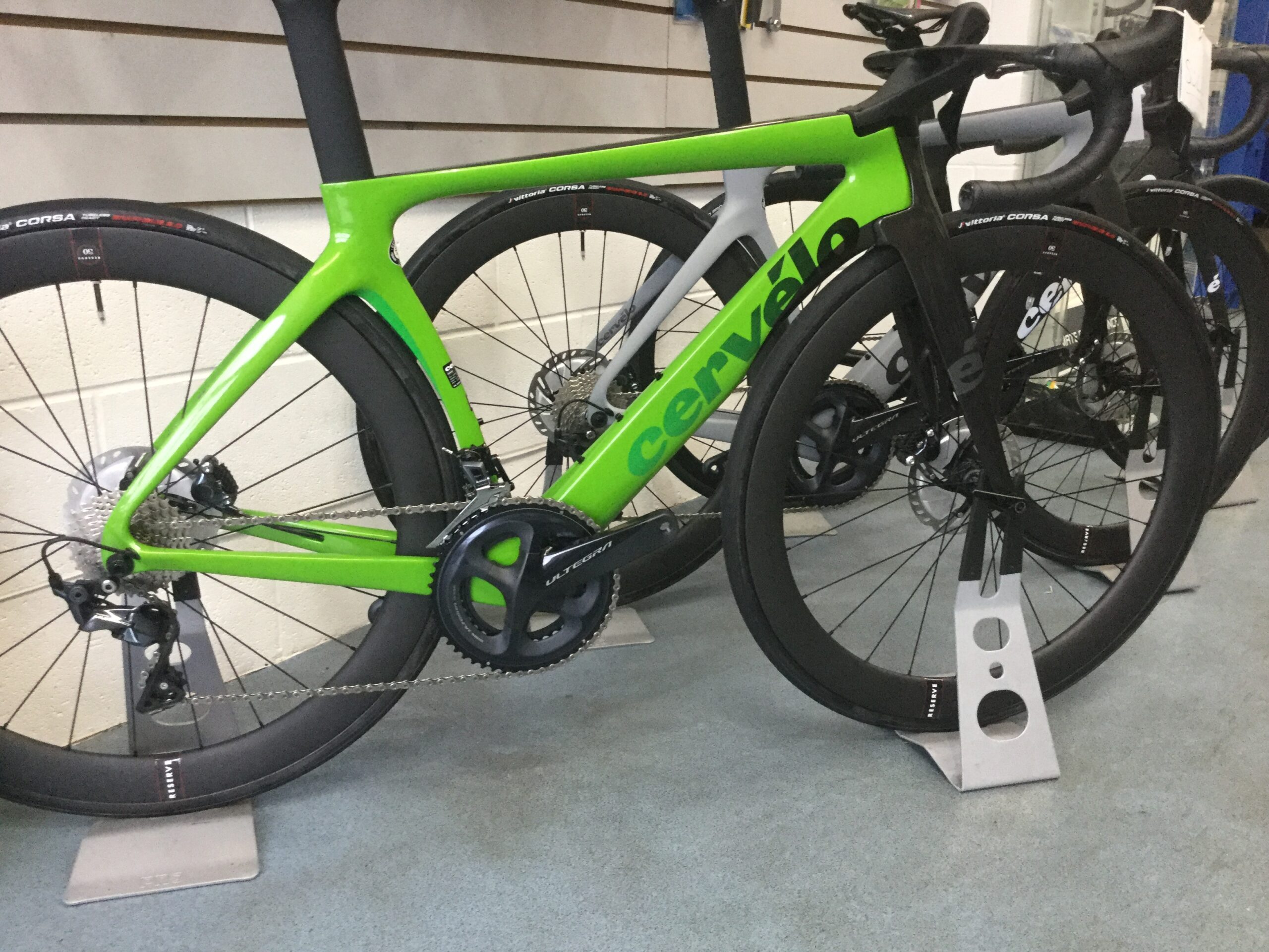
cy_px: 476
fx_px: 1136
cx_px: 634
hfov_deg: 58.4
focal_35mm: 31
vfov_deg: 45.4
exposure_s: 1/33
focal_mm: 3.3
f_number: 2.4
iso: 160
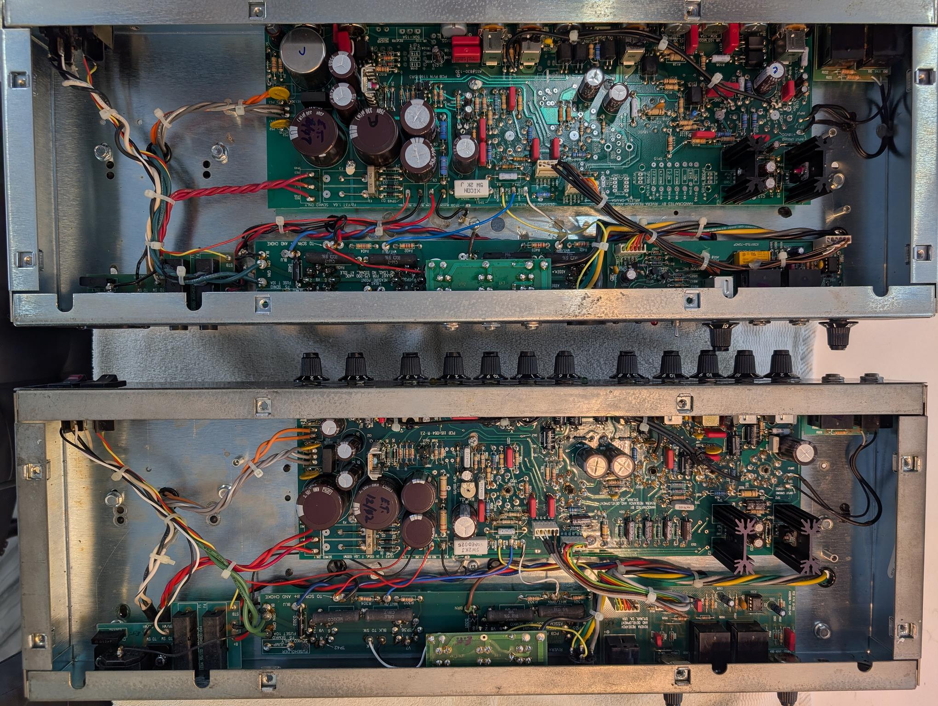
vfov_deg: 56.9
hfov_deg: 71.5
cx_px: 469
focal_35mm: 24
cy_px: 353
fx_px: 651
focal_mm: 6.9
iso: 20
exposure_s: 1/311
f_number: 1.68
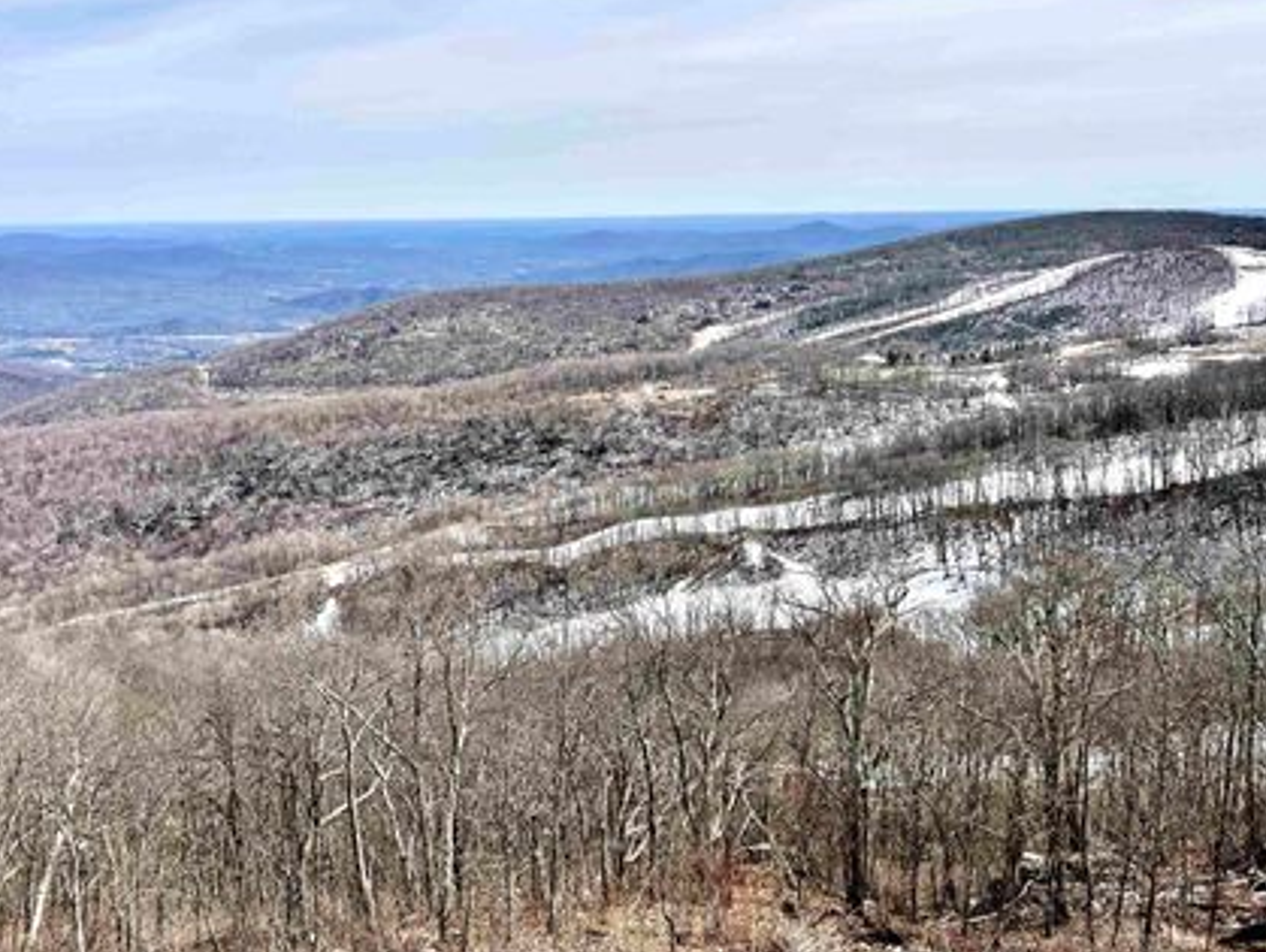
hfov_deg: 58.1
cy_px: 434
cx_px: 541
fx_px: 1135
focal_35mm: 31
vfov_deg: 45.5
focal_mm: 5.7
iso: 50
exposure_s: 1/3968
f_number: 1.5
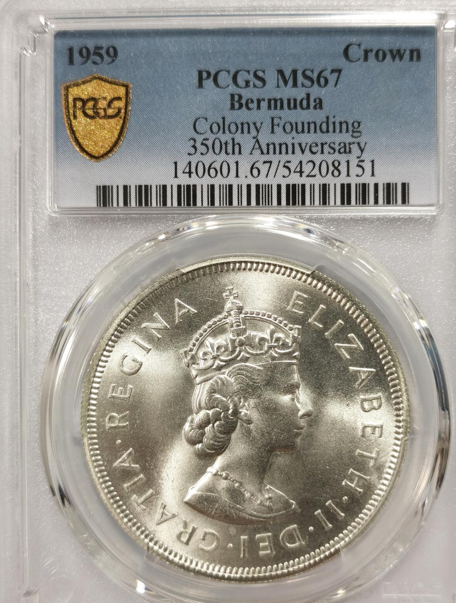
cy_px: 322
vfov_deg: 30.6
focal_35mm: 63
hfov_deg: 23.4
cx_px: 246
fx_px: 1101
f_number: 16
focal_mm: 5.56
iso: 80
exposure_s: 1/100
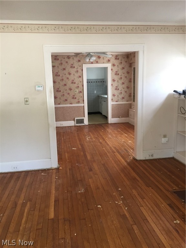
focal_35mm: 29
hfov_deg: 48.2
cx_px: 93
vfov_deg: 61.7
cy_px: 124
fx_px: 208
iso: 100
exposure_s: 1/30
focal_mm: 4.15
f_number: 2.2
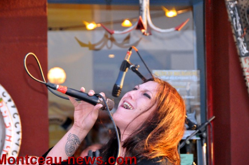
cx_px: 125
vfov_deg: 9.2
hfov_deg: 13.8
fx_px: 1026
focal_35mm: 149
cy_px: 79
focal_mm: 95
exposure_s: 1/200
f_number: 7.1
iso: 3200
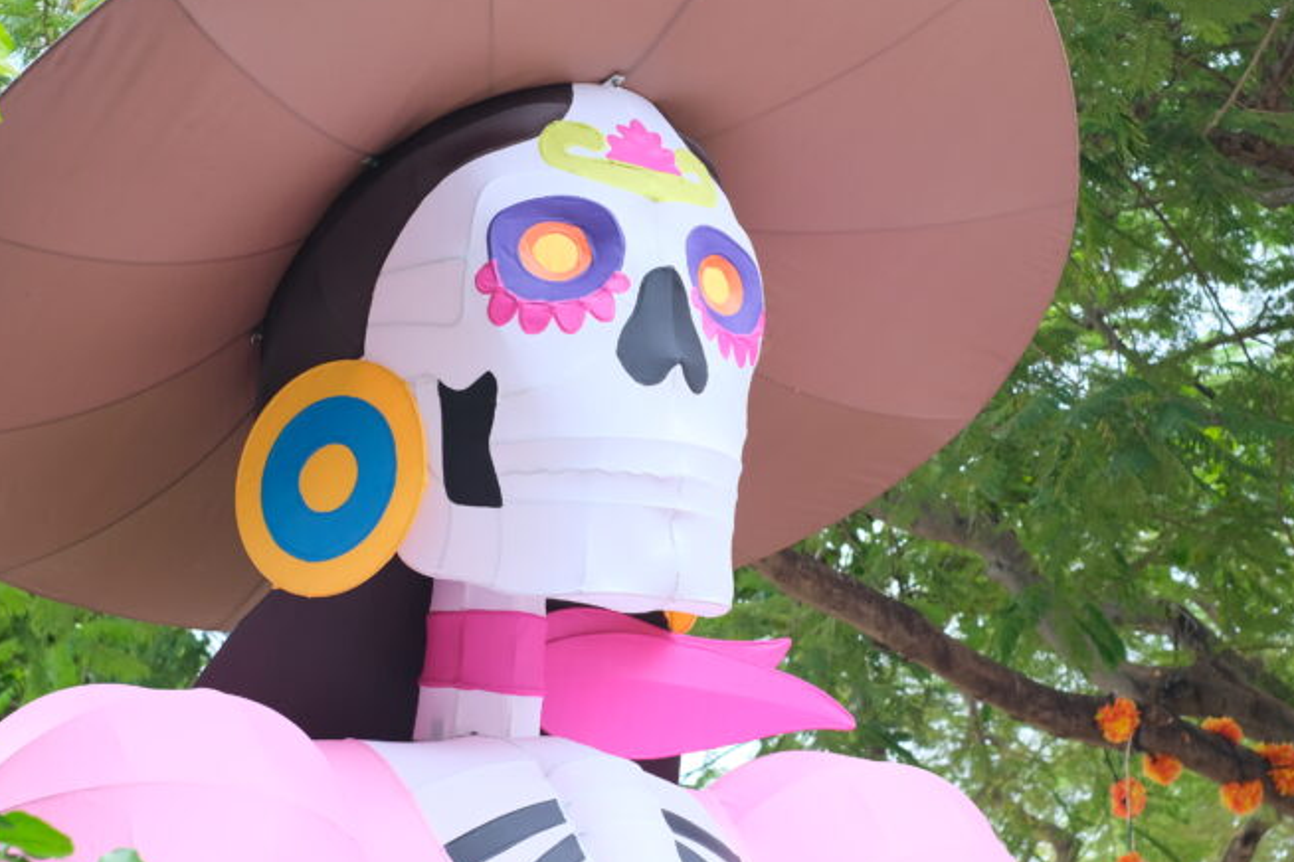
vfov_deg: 16.5
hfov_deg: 24.5
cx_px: 738
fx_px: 2983
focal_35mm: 83
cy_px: 472
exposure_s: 1/350
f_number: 3.2
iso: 320
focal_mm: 35
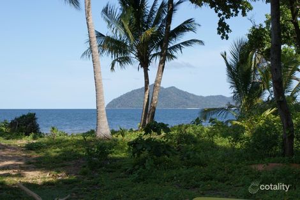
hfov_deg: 27.0
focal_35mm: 75
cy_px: 100
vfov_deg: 18.2
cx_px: 150
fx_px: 625
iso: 100
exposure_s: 1/125
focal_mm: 50
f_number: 13
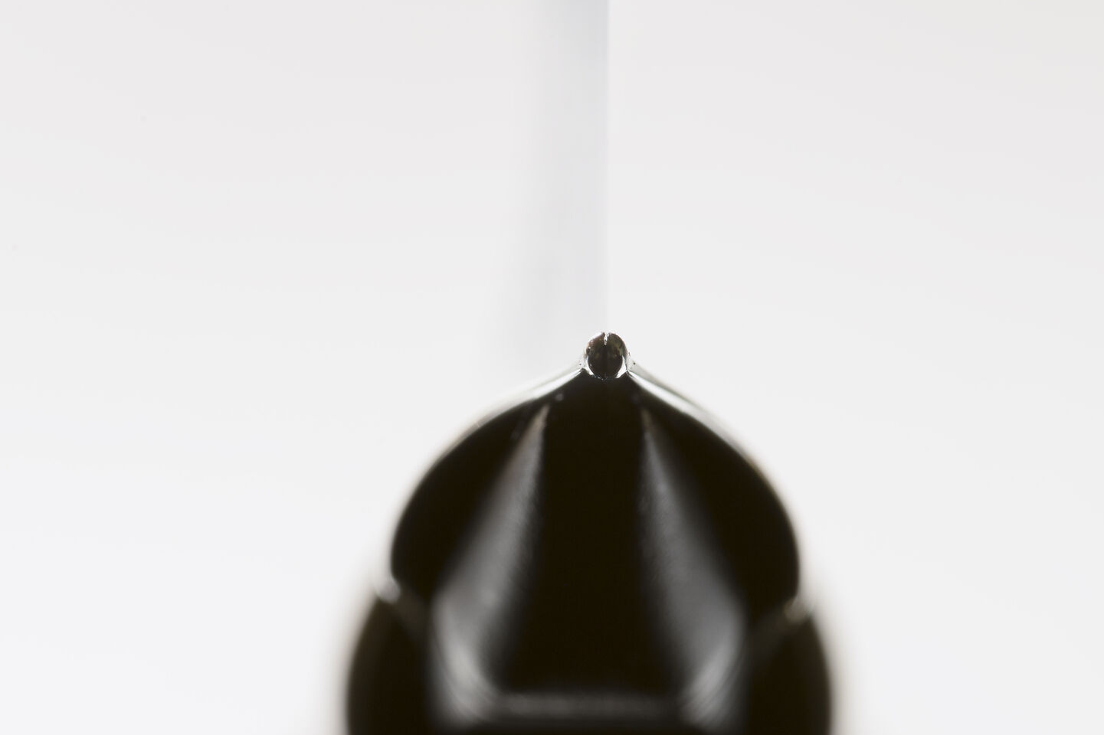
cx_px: 607
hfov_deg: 11.7
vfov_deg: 7.8
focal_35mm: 175
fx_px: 5365
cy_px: 612
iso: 100
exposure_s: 20
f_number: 20
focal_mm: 105
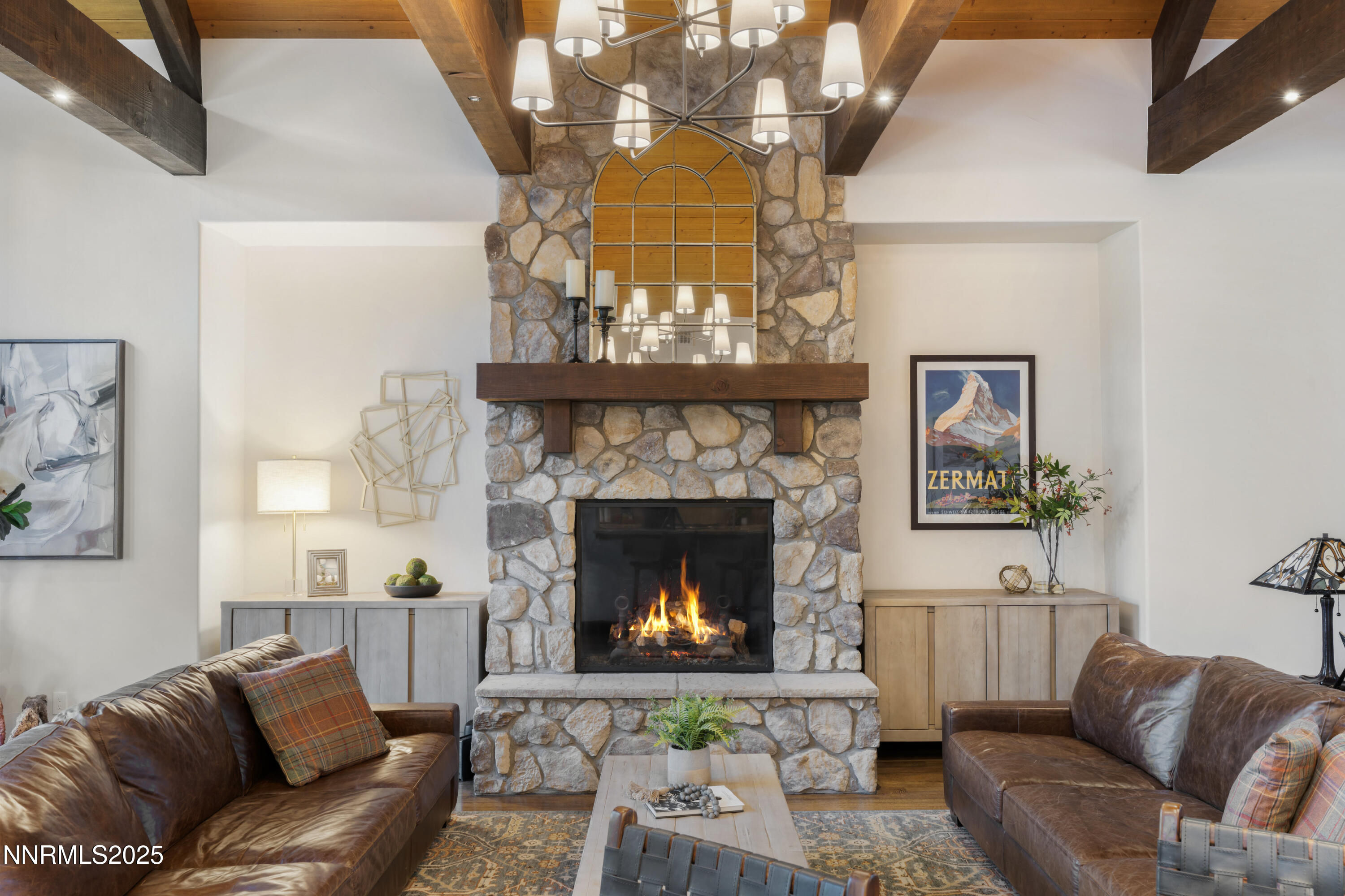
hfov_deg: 63.7
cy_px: 448
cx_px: 672
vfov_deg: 45.0
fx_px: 1083
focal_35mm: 29
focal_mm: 29
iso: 100
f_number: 10
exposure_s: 10
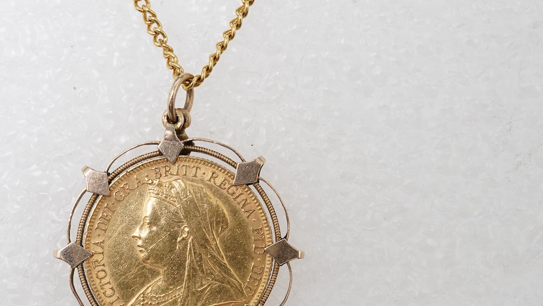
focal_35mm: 75
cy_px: 185
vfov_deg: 16.1
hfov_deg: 28.0
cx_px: 170
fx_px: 1080
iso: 500
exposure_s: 1/125
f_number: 18
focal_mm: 30
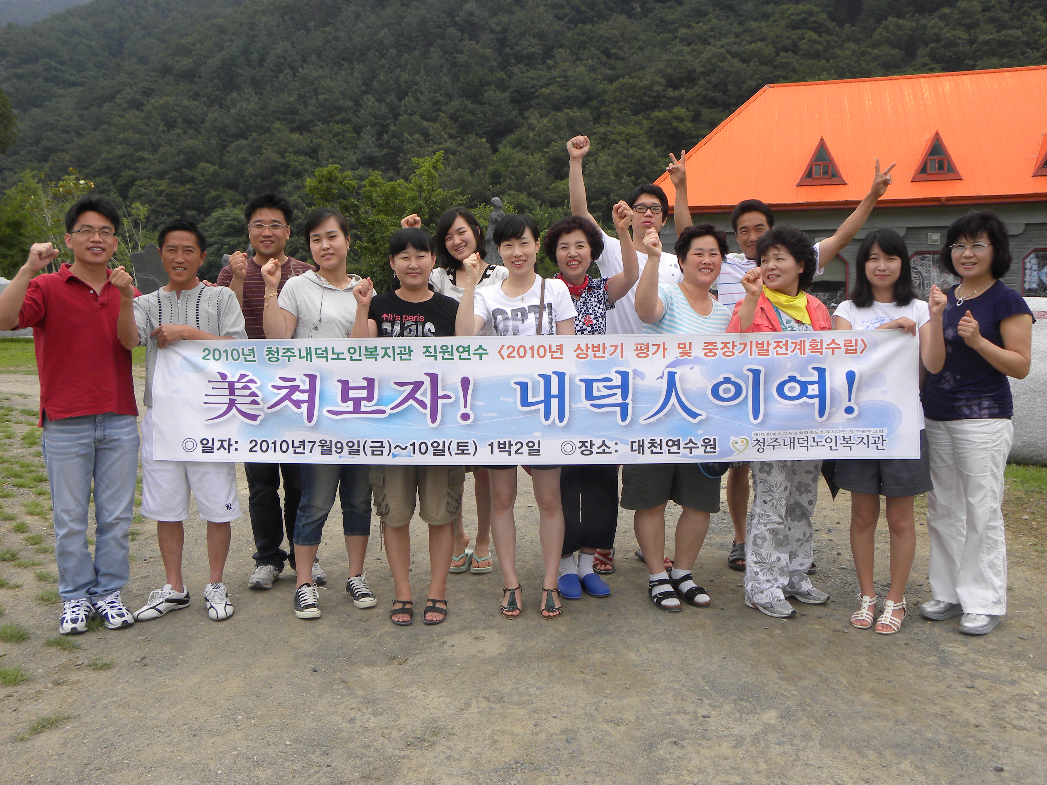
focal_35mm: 33
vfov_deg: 42.9
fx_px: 998
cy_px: 392
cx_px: 524
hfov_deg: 55.4
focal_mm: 5.9
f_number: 4.5
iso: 64
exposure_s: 1/243
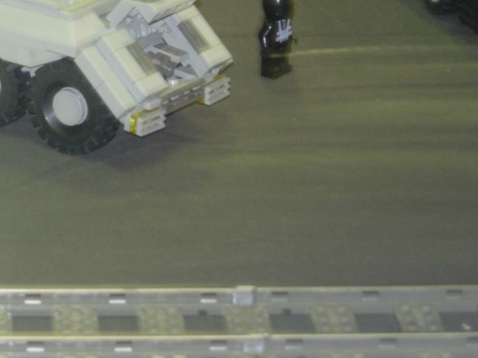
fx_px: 3038
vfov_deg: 6.7
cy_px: 31
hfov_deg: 9.0
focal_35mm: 220
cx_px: 31
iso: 79
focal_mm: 23.4
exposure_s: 1/2.6
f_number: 4.9
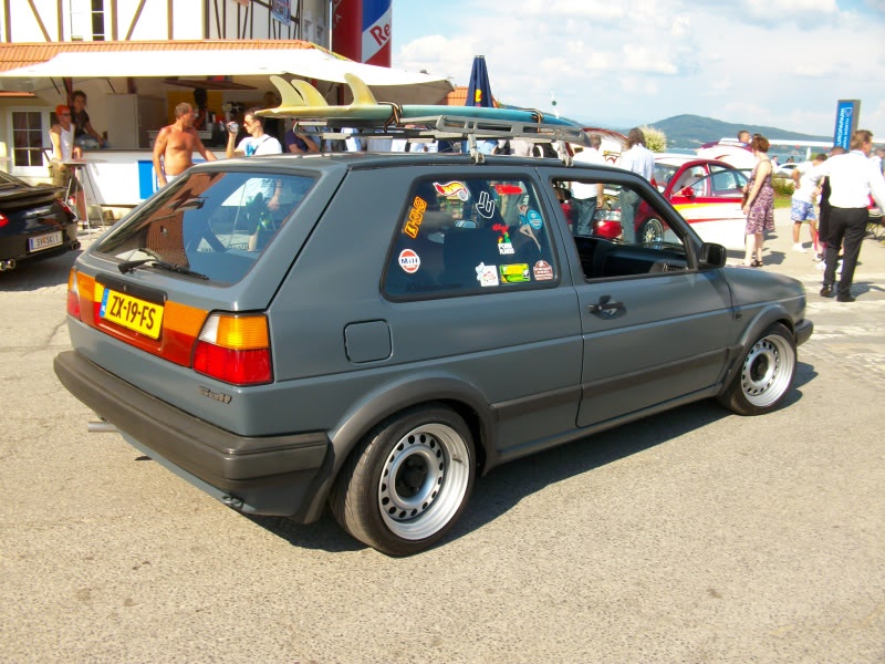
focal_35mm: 34
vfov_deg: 41.8
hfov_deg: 54.0
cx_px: 442
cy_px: 332
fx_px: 869
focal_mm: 5.7
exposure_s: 1/198
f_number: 5.5
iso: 80
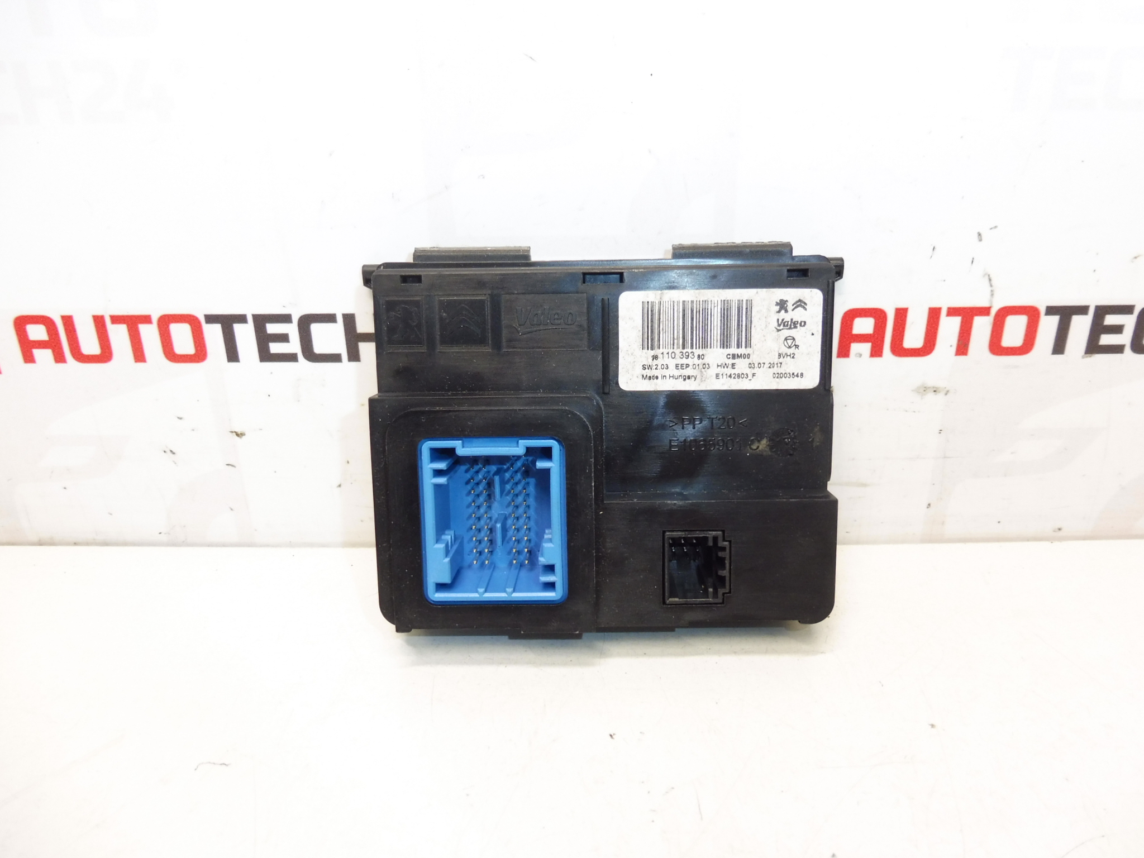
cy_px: 429
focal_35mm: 24
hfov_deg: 71.6
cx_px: 572
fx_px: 793
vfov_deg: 56.8
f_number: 3.5
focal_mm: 4.3
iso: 200
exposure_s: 1/60
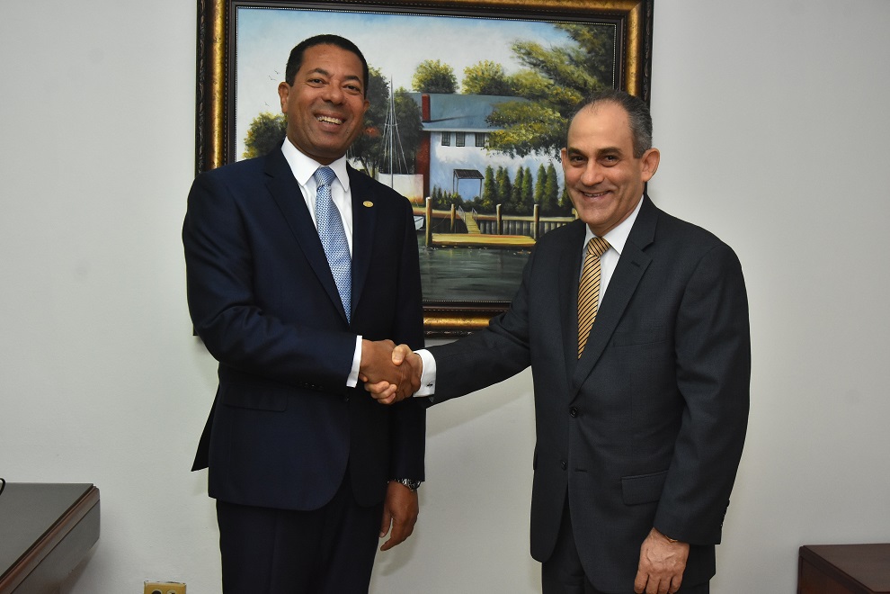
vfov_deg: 34.2
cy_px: 297
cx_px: 445
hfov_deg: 49.6
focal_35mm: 39
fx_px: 964
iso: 1600
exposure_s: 1/125
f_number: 5.6
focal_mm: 26
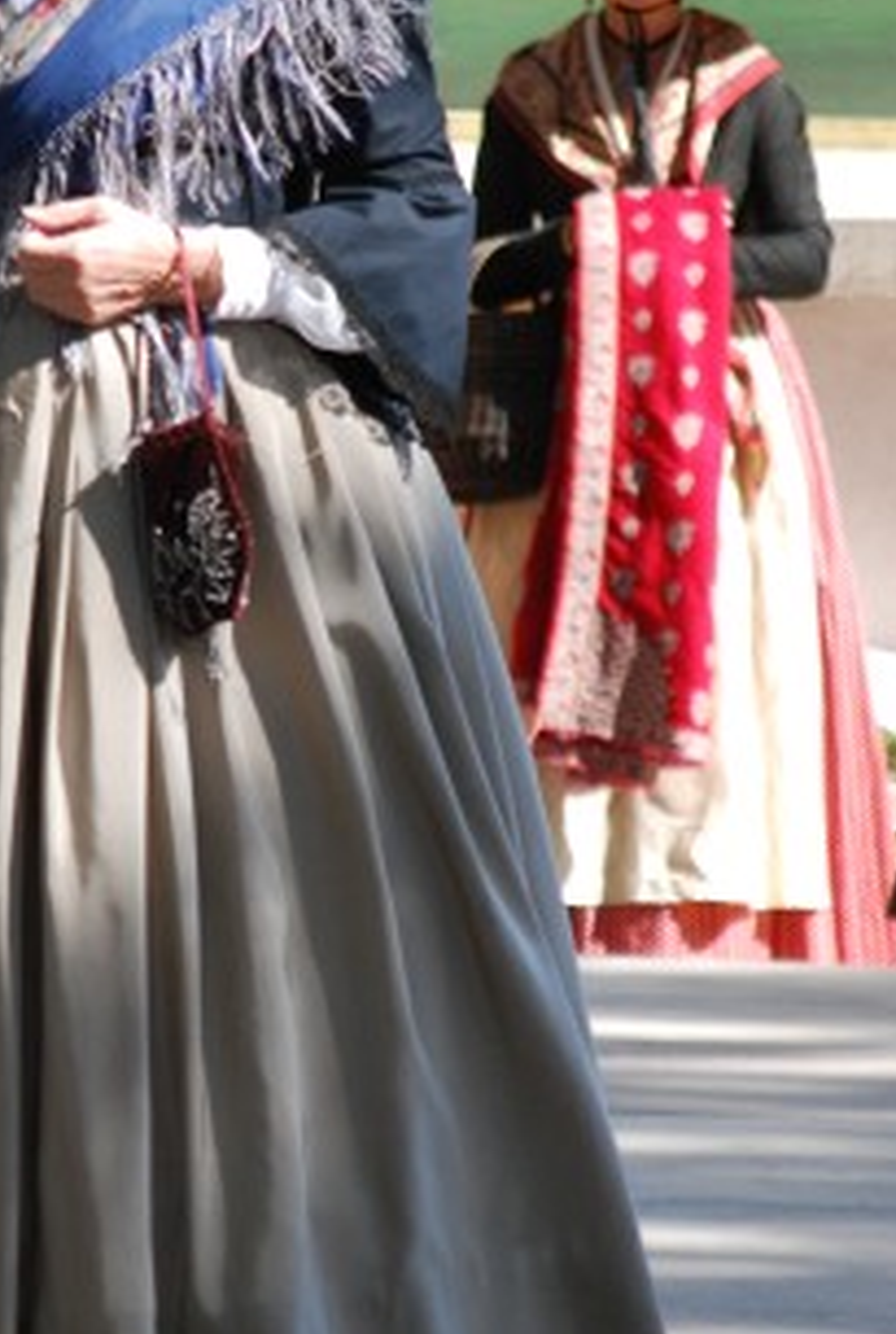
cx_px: 111
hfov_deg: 2.9
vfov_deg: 4.4
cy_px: 691
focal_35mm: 472
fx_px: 17521
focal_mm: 150
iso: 360
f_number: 5.3
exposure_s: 1/500
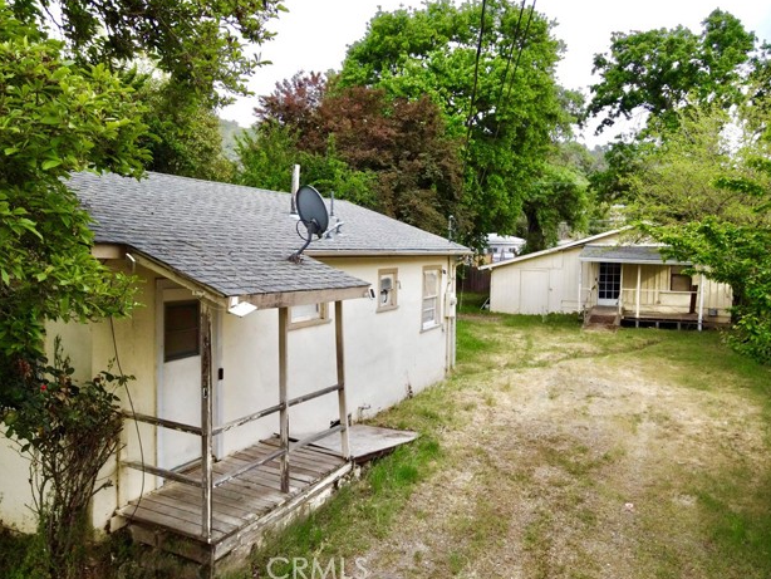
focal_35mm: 25
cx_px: 377
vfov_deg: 54.9
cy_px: 285
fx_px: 557
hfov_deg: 69.4
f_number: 2.8
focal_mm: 4.5
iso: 400
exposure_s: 1/640
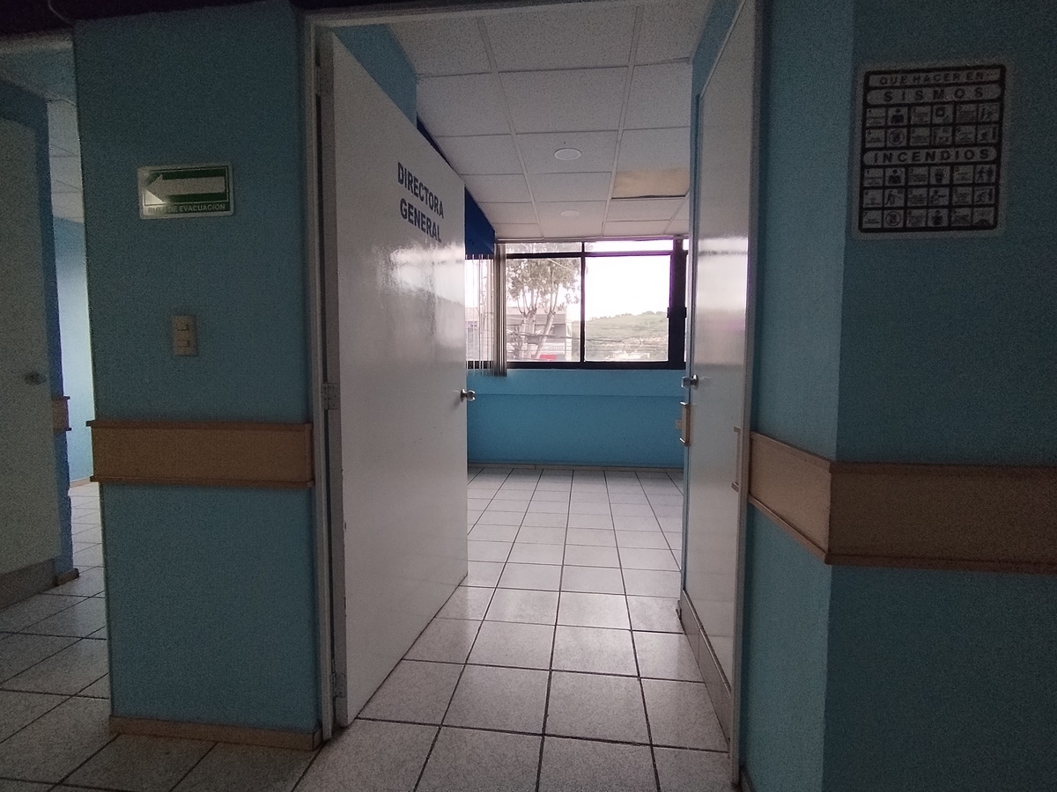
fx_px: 489
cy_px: 396
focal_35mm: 16
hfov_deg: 94.5
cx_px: 528
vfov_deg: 78.1
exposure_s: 1/50
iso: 137
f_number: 2.2
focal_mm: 1.42
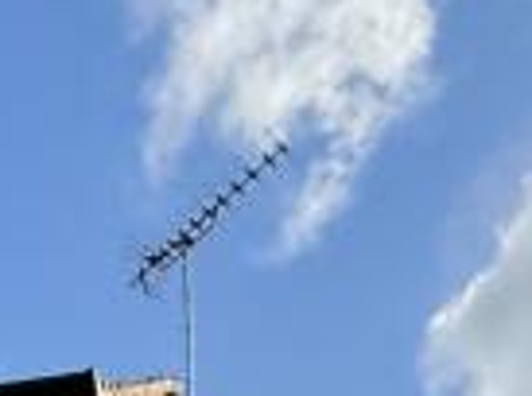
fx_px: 1609
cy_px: 1297
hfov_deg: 18.4
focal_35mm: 105
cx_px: 43
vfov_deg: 9.6
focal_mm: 2.22
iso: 80
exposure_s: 1/2410
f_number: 2.2
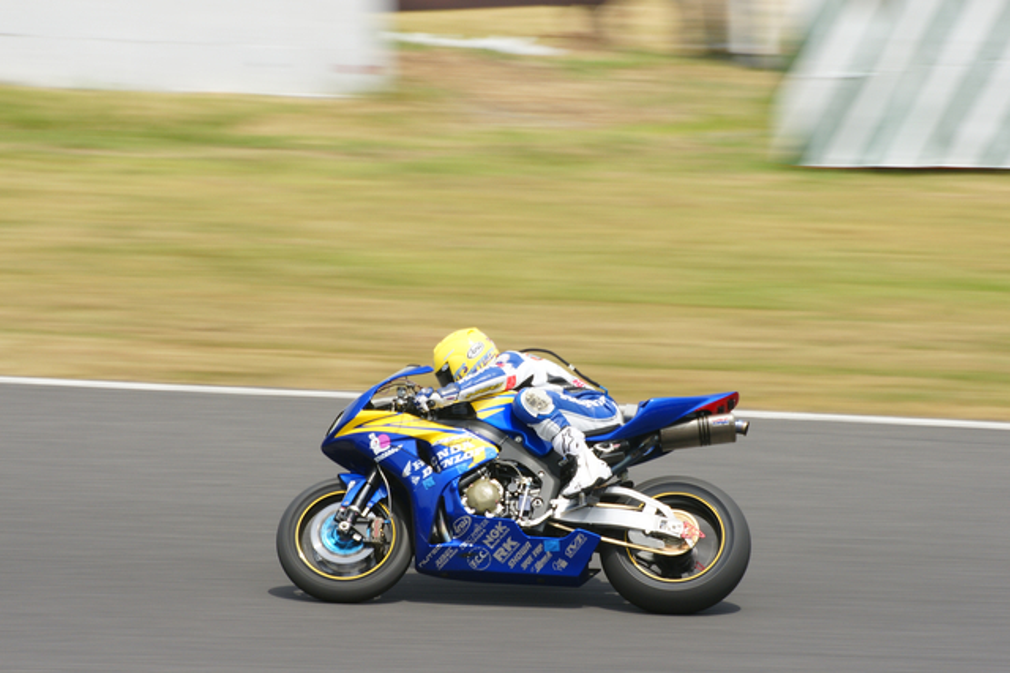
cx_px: 505
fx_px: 16824
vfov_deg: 2.3
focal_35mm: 600
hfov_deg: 3.4
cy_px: 336
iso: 200
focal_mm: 400
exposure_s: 1/160
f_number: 16
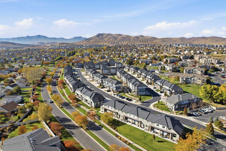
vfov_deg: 57.2
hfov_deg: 78.6
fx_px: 138
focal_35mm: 22
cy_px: 76
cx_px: 113
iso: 120
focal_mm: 8.4
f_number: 2.8
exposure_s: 1/3000
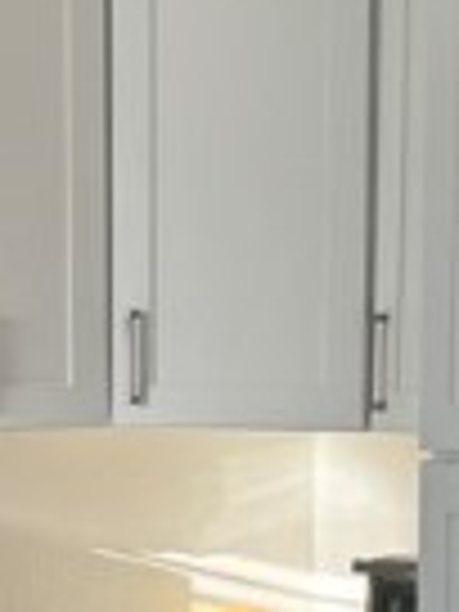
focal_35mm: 136
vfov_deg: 14.3
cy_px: 621
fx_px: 2404
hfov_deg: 10.9
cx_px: 212
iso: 64
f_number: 1.78
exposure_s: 1/121
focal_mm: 6.76
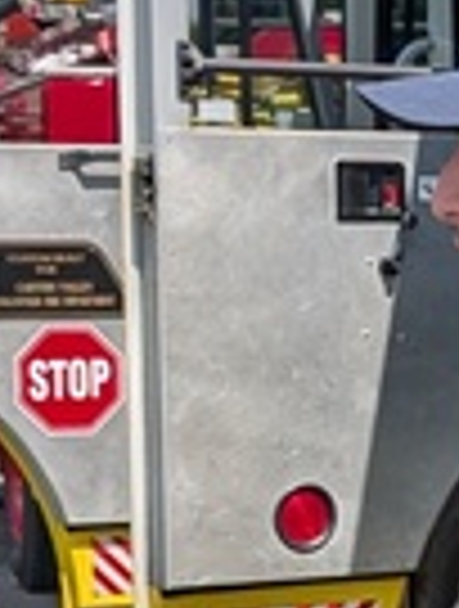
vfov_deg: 10.8
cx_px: 1010
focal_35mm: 182
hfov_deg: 7.7
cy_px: 540
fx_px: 3203
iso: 20
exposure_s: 1/1011
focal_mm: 6.9
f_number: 1.68
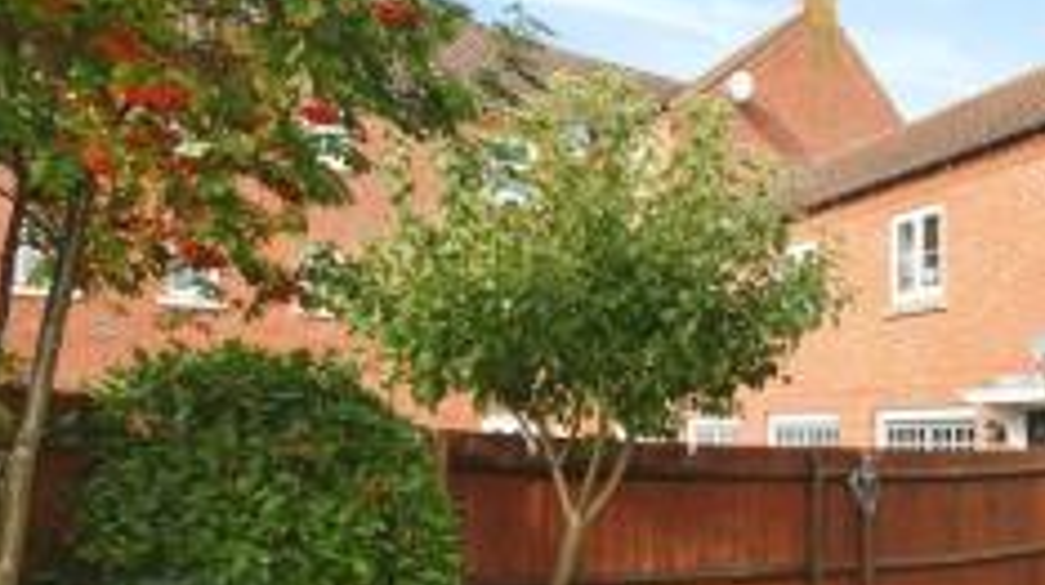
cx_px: 1045
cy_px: 449
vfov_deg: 35.6
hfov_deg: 49.7
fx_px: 886
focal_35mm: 32
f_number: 13
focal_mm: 10
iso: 800
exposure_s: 1/250
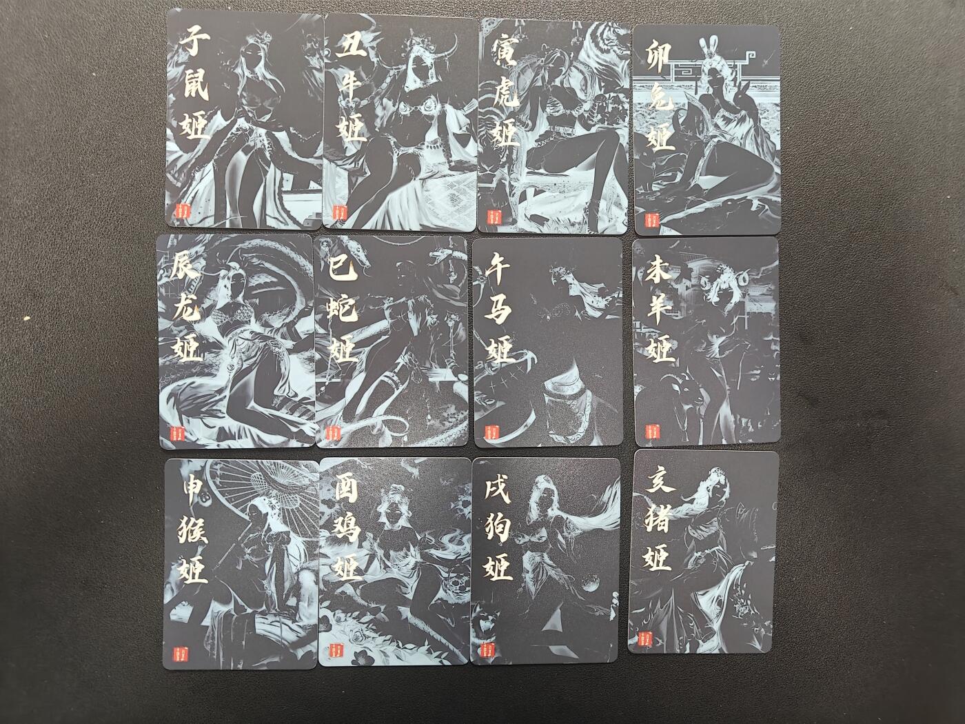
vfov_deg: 56.8
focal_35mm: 24
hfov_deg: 71.6
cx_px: 482
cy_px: 362
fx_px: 669
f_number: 1.8
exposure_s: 1/33
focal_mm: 5.59
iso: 250
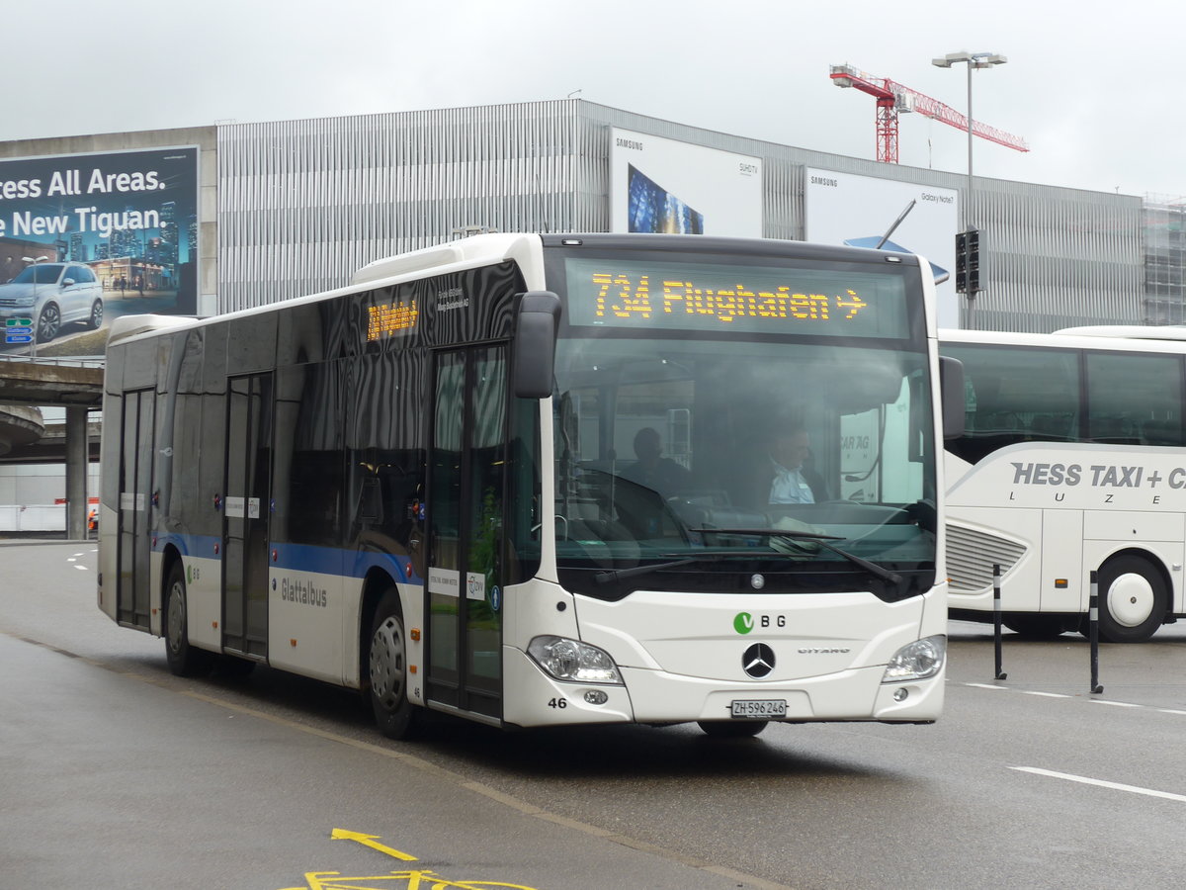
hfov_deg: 22.8
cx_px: 593
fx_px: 2946
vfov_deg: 17.2
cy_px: 445
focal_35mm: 86
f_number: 4.5
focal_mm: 17
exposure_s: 1/250
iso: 80
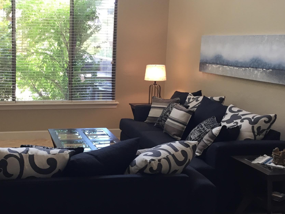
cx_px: 79
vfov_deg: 28.0
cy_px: 101
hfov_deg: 36.1
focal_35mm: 52
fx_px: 428
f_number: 2.2
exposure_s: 1/30
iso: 80
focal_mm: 4.15
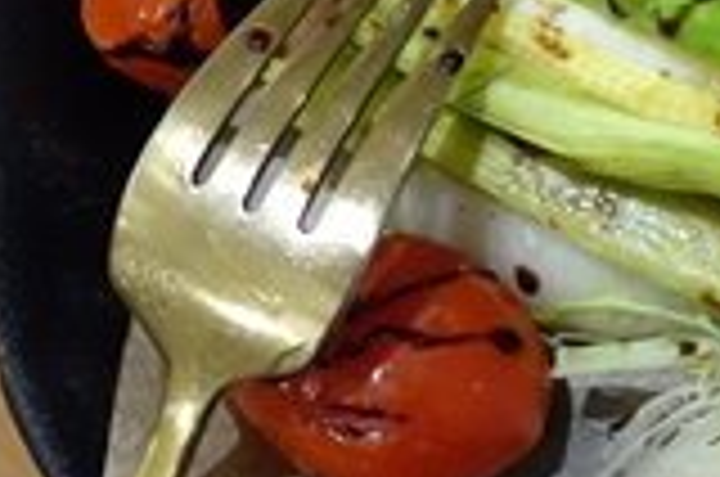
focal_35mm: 114
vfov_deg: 11.8
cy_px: -20
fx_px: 2275
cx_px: 734
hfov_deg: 17.5
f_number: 3.2
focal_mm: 10.4
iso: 800
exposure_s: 1/30
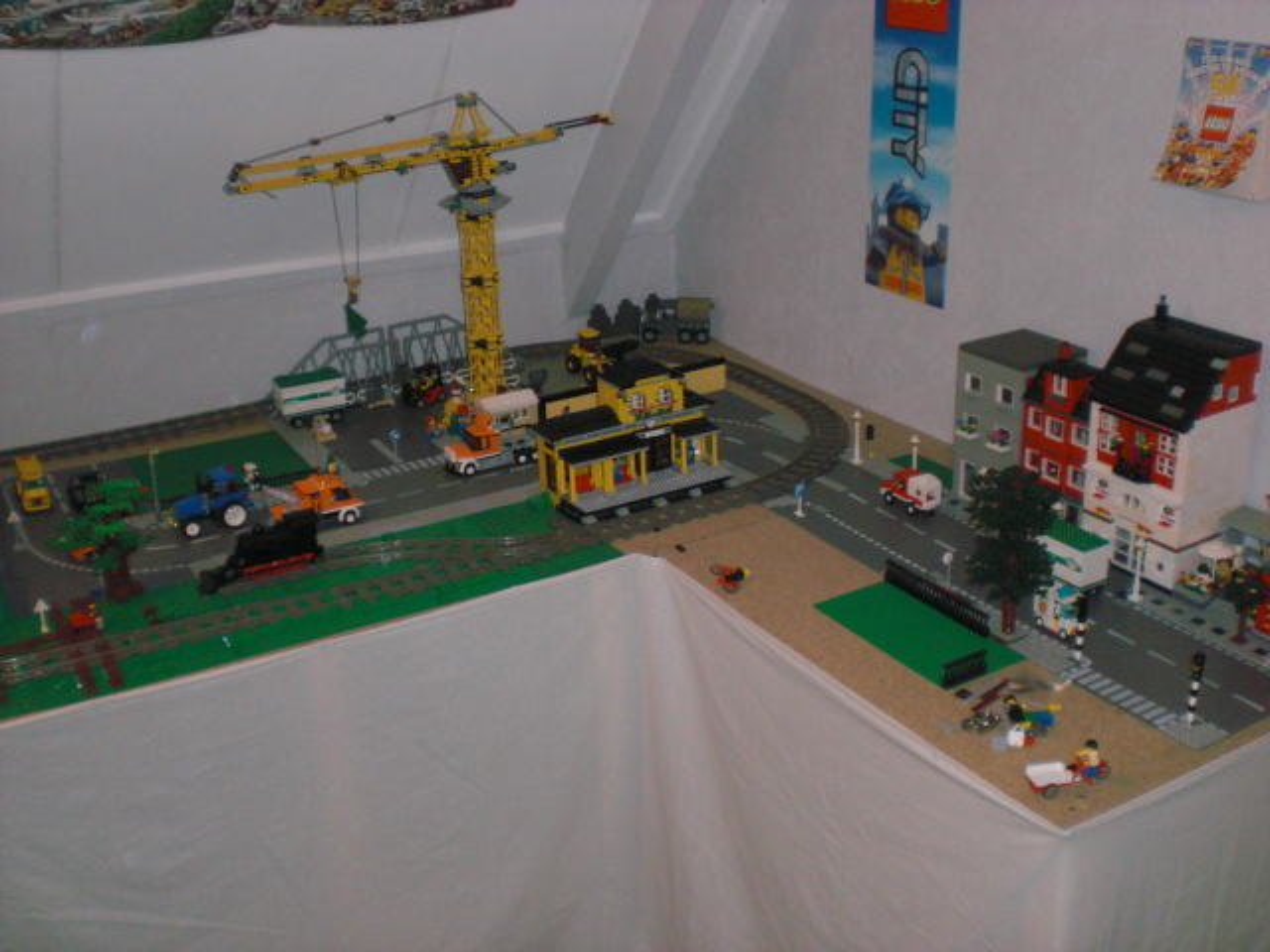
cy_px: 476
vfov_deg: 37.7
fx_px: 1394
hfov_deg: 49.0
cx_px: 635
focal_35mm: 38
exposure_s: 1/30
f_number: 3.1
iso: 200
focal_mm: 6.3
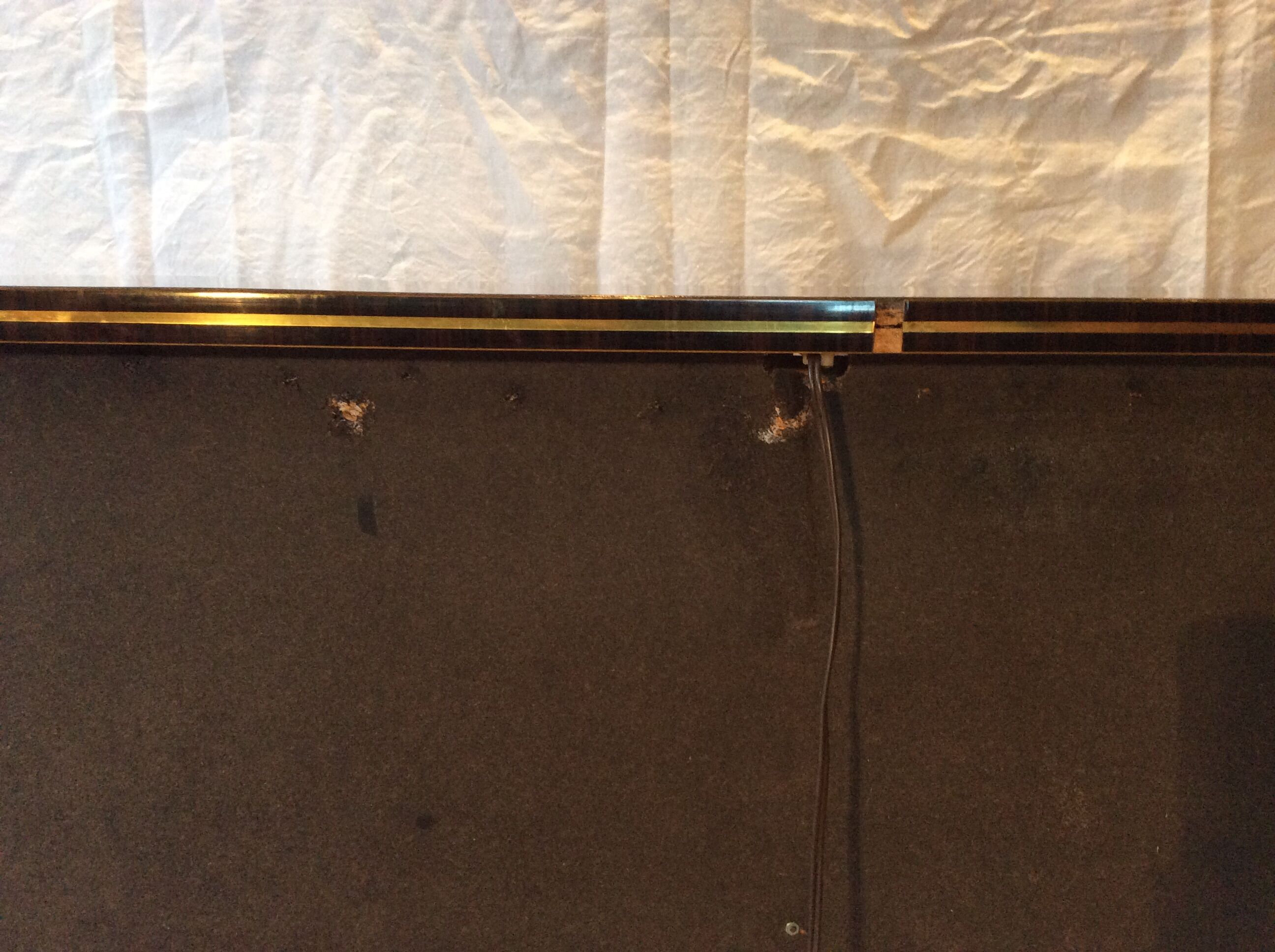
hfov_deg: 56.9
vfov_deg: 44.1
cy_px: 476
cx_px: 638
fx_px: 1177
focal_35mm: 32
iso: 200
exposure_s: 1/25
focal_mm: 3.3
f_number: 2.4
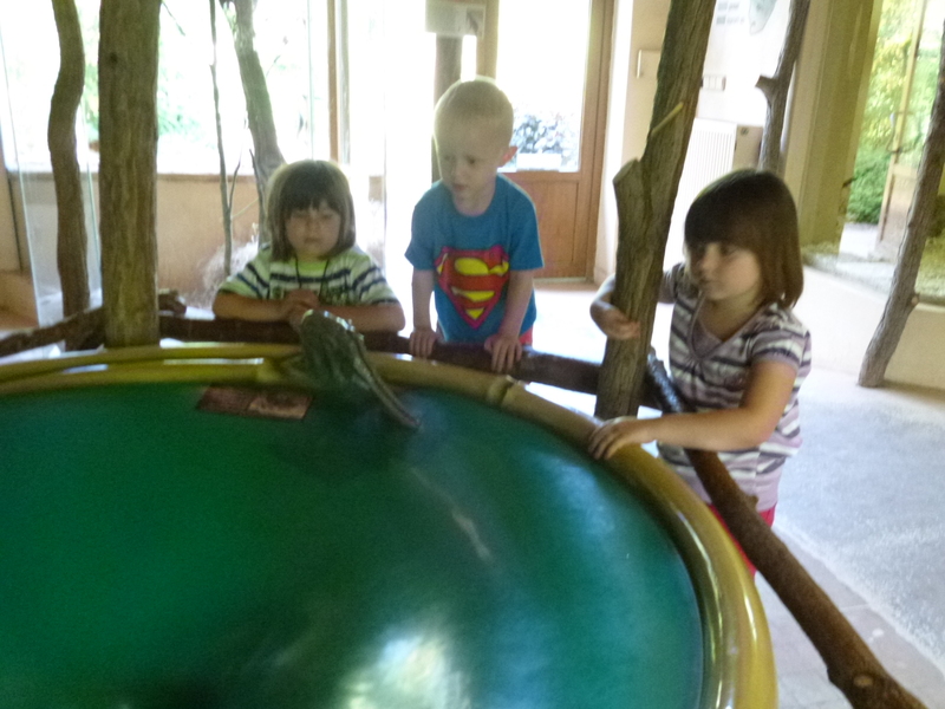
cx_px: 472
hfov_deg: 61.7
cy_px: 354
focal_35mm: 29
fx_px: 792
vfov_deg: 48.2
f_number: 3.3
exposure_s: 1/15
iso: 800
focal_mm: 5.2
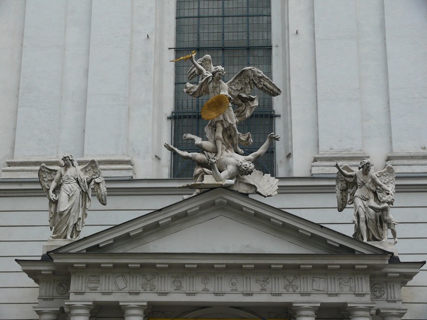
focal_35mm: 68
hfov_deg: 28.6
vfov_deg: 21.6
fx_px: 839
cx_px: 214
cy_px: 160
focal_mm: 14.4
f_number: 4
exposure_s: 1/125
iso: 100
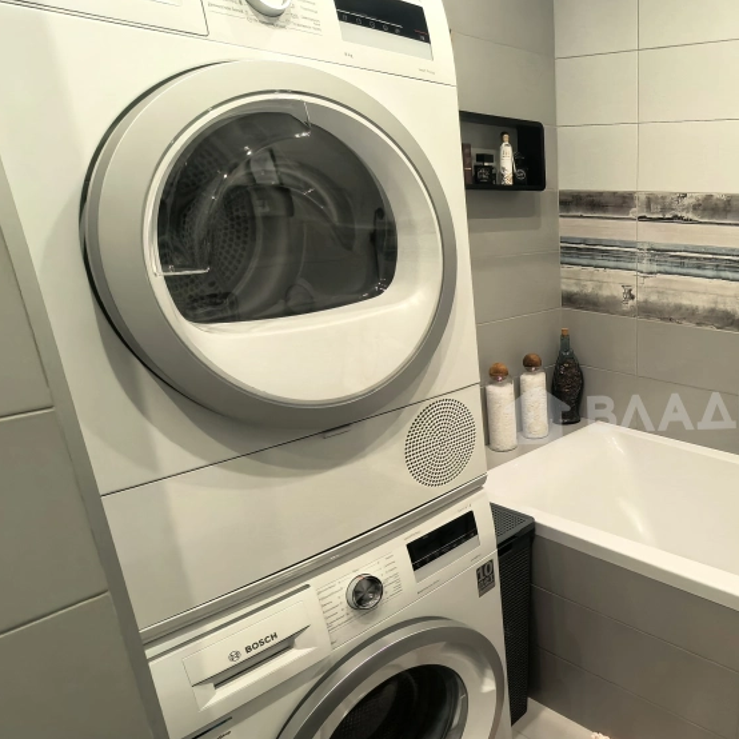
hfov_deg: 53.6
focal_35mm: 26
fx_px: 628
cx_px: 659
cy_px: 409
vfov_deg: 60.8
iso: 400
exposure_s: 1/100
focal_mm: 1.76
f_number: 2.2
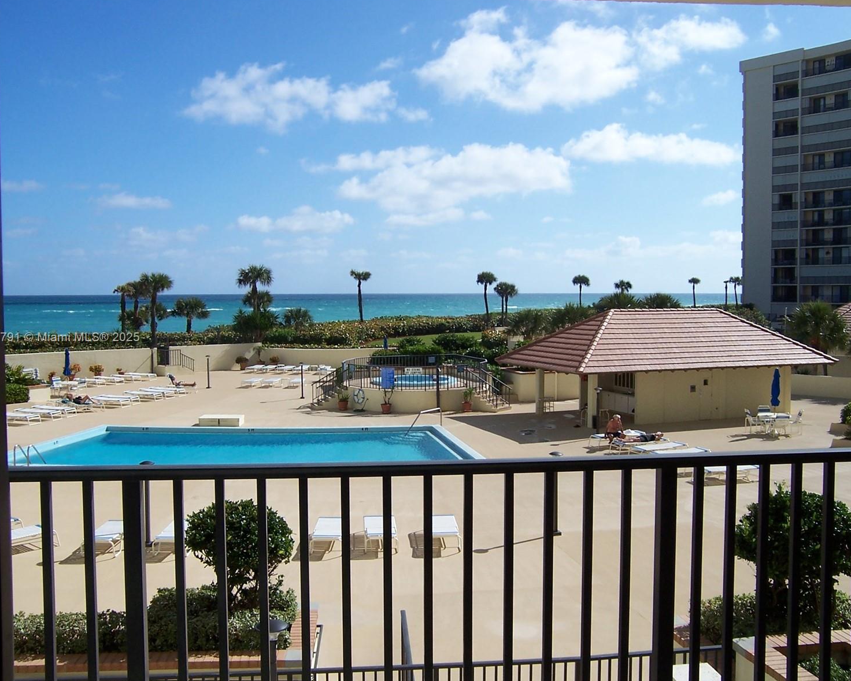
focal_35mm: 35
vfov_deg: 42.2
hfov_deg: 51.5
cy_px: 338
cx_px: 417
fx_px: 882
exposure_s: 1/1000
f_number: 4
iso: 80
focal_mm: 5.5
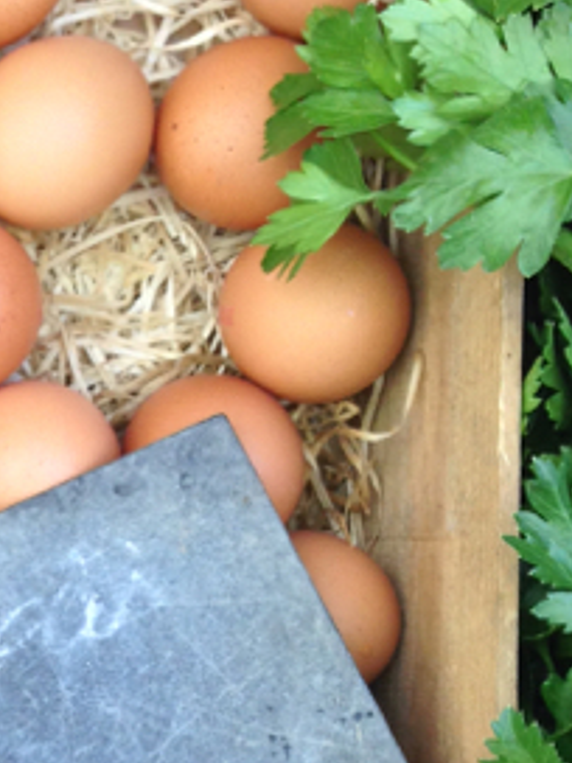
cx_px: -202
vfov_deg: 19.9
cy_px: 676
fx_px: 2137
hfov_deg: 14.5
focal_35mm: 97
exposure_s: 1/40
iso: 64
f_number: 2.4
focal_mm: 4.12
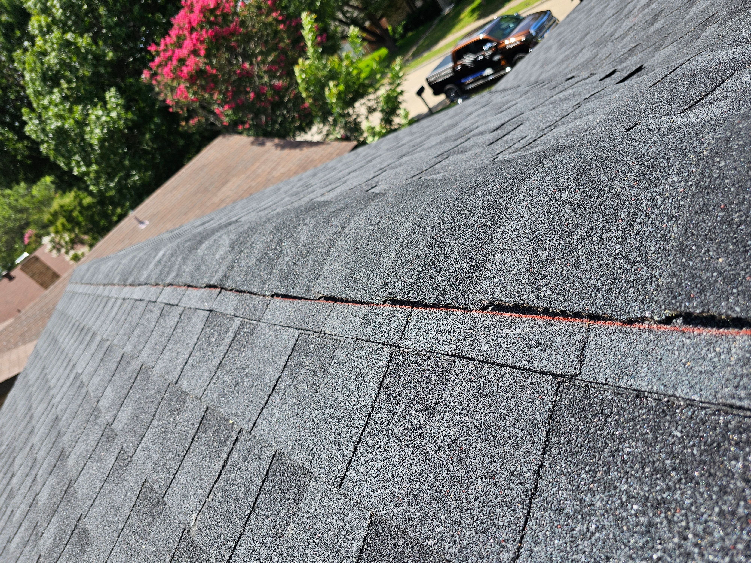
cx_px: 376
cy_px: 282
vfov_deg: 58.9
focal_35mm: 23
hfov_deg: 73.9
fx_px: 499
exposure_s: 1/388
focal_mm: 6.3
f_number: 1.7
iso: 10
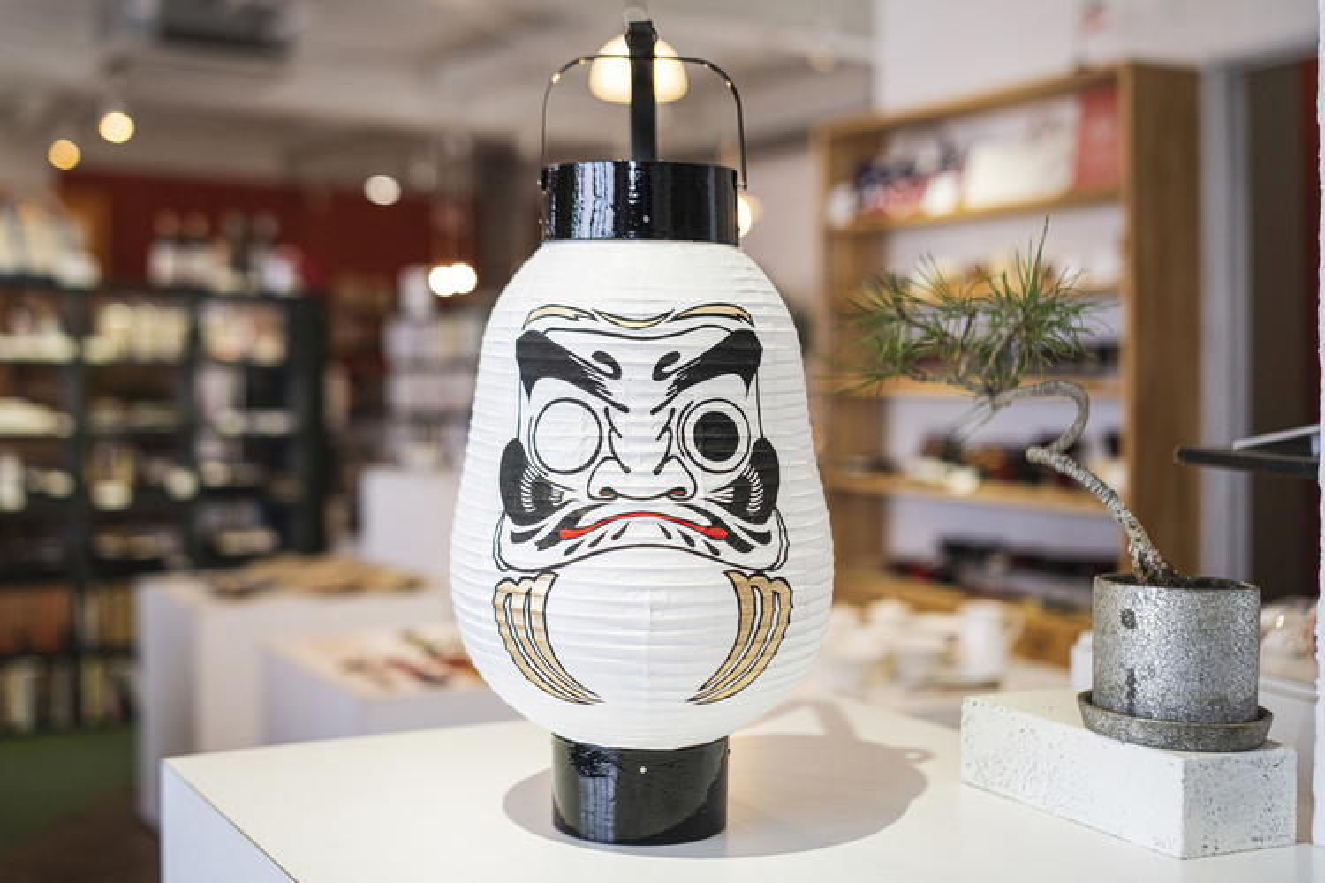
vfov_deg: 33.4
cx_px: 662
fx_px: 1472
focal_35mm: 40
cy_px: 442
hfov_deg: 48.5
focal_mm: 40
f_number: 2
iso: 400
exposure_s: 1/400
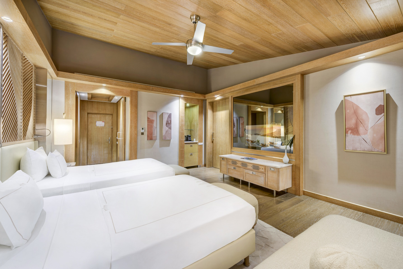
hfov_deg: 104.3
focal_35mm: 14
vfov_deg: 81.2
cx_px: 202
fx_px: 157
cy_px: 134
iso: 100
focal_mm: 14
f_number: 11
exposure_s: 1.6
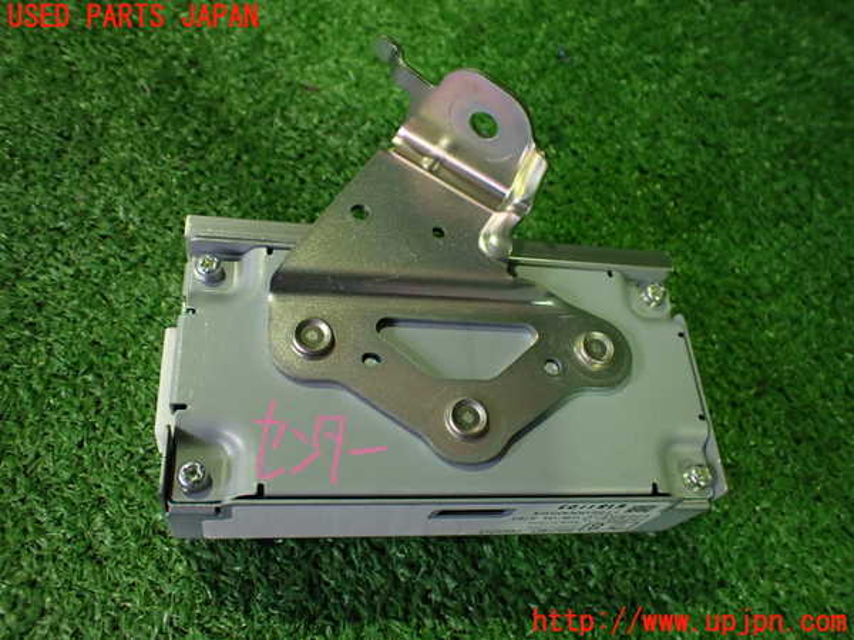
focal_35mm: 30
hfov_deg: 60.0
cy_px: 320
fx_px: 740
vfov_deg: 46.8
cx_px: 427
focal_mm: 5.4
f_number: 2.3
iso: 800
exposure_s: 1/80
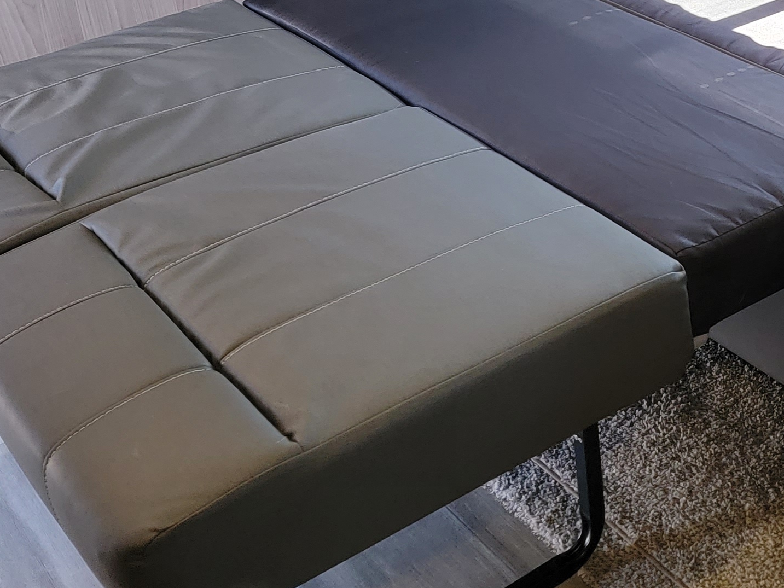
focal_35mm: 67
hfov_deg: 27.8
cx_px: 723
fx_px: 1518
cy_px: 77
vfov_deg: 21.5
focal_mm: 6.7
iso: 320
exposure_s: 1/120
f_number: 1.8
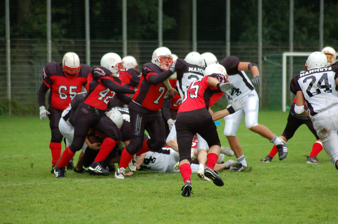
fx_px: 2390
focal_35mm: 255
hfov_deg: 8.1
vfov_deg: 5.4
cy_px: 112
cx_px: 169
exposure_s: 1/640
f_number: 4.8
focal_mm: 170
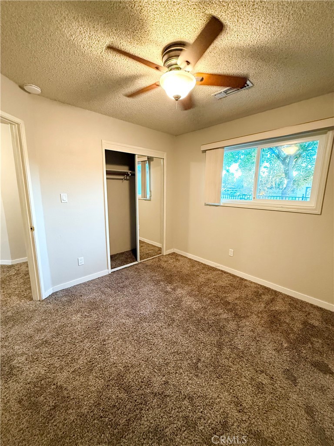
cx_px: 167
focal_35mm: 14
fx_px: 180
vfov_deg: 102.1
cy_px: 223
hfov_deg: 85.7
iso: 640
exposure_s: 1/60
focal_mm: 2.22
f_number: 2.2
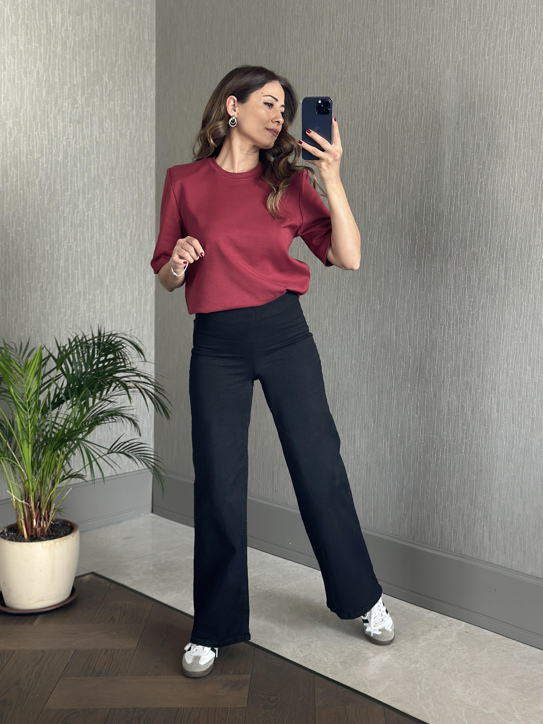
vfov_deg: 39.7
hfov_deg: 30.3
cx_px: 272
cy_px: 362
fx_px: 1004
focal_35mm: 48
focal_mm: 6.86
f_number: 1.78
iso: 160
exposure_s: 1/60
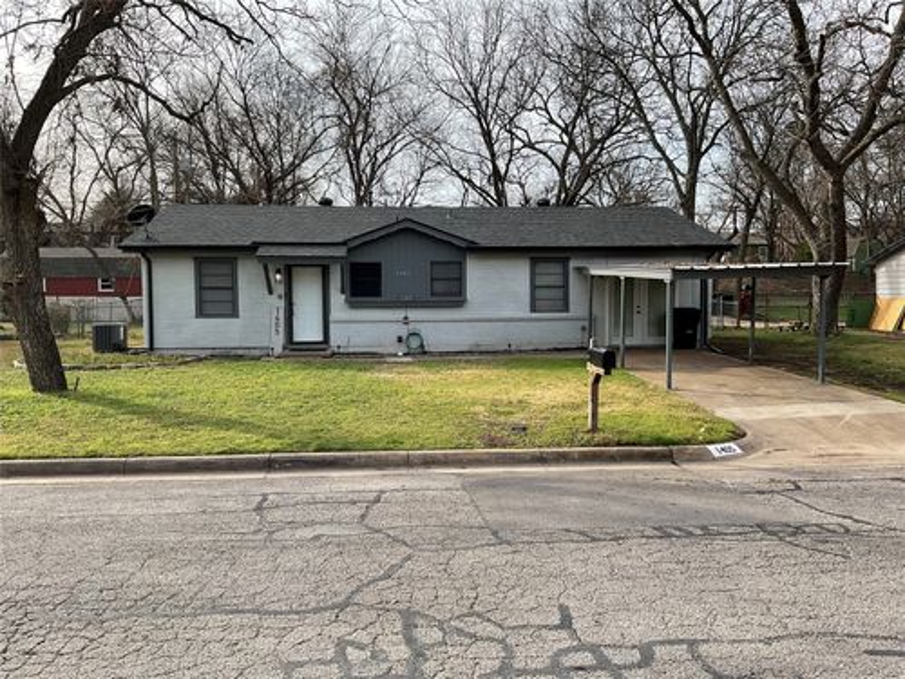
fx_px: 758
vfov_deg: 48.2
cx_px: 452
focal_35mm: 29
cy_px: 340
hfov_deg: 61.7
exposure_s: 1/883
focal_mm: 3
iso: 16
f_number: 1.8
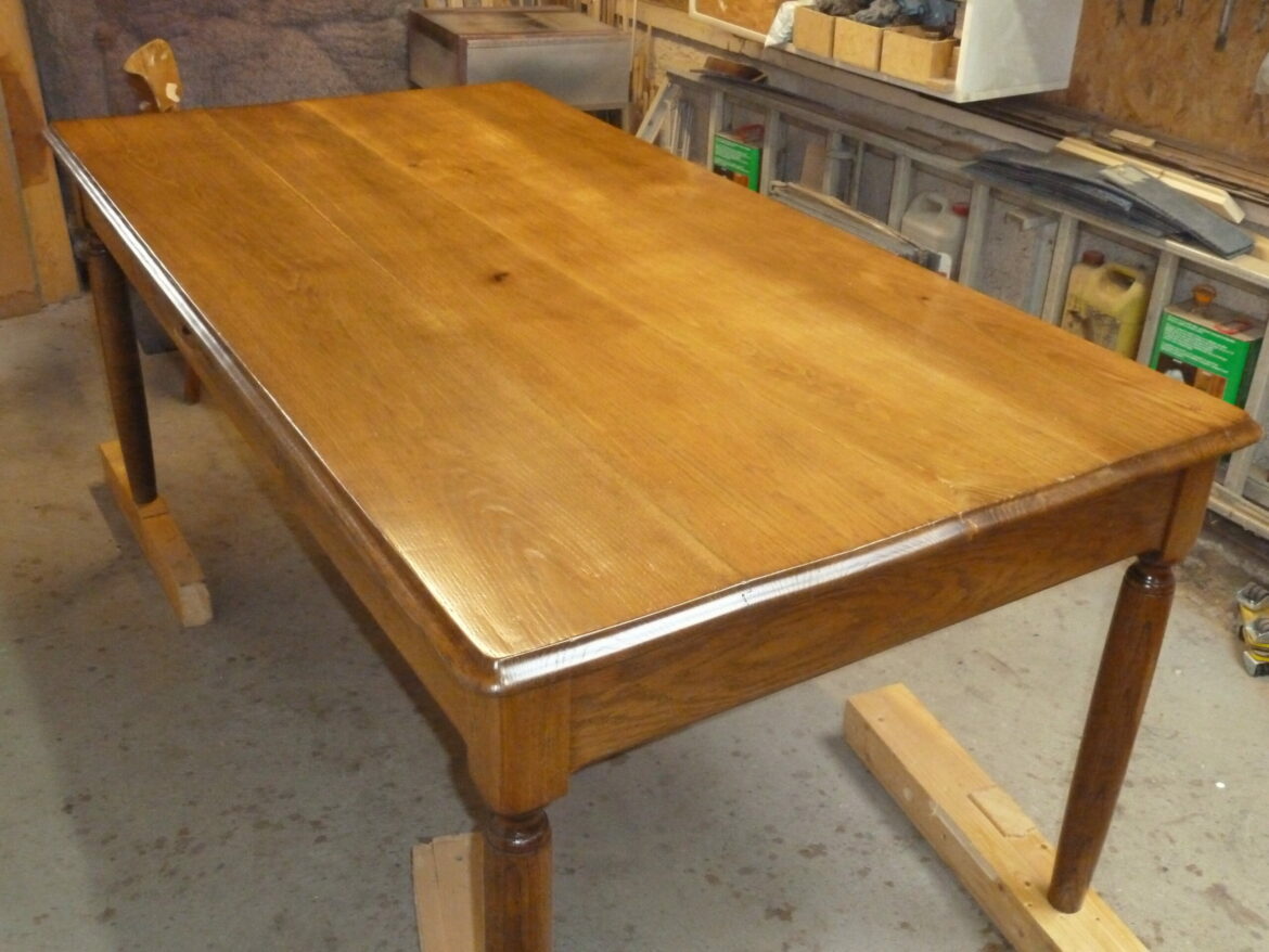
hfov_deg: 52.6
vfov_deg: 40.7
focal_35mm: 35
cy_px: 476
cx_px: 634
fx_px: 1283
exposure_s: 1/10
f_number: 3.5
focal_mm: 5.7
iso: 800
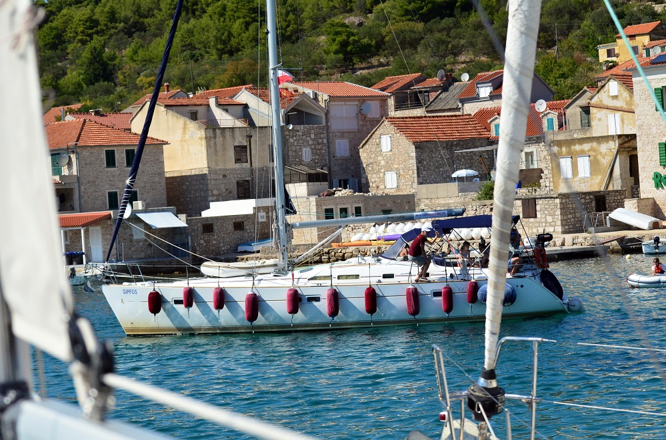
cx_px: 333
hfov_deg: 19.5
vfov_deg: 13.0
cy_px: 220
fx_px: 1938
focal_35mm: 105
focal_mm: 70
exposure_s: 1/8000
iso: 1100
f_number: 5.6
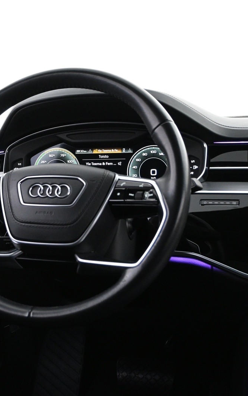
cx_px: 45
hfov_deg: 23.7
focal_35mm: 54
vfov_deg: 37.7
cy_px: 195
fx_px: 581
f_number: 4.2
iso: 1600
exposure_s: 1/20
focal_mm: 23
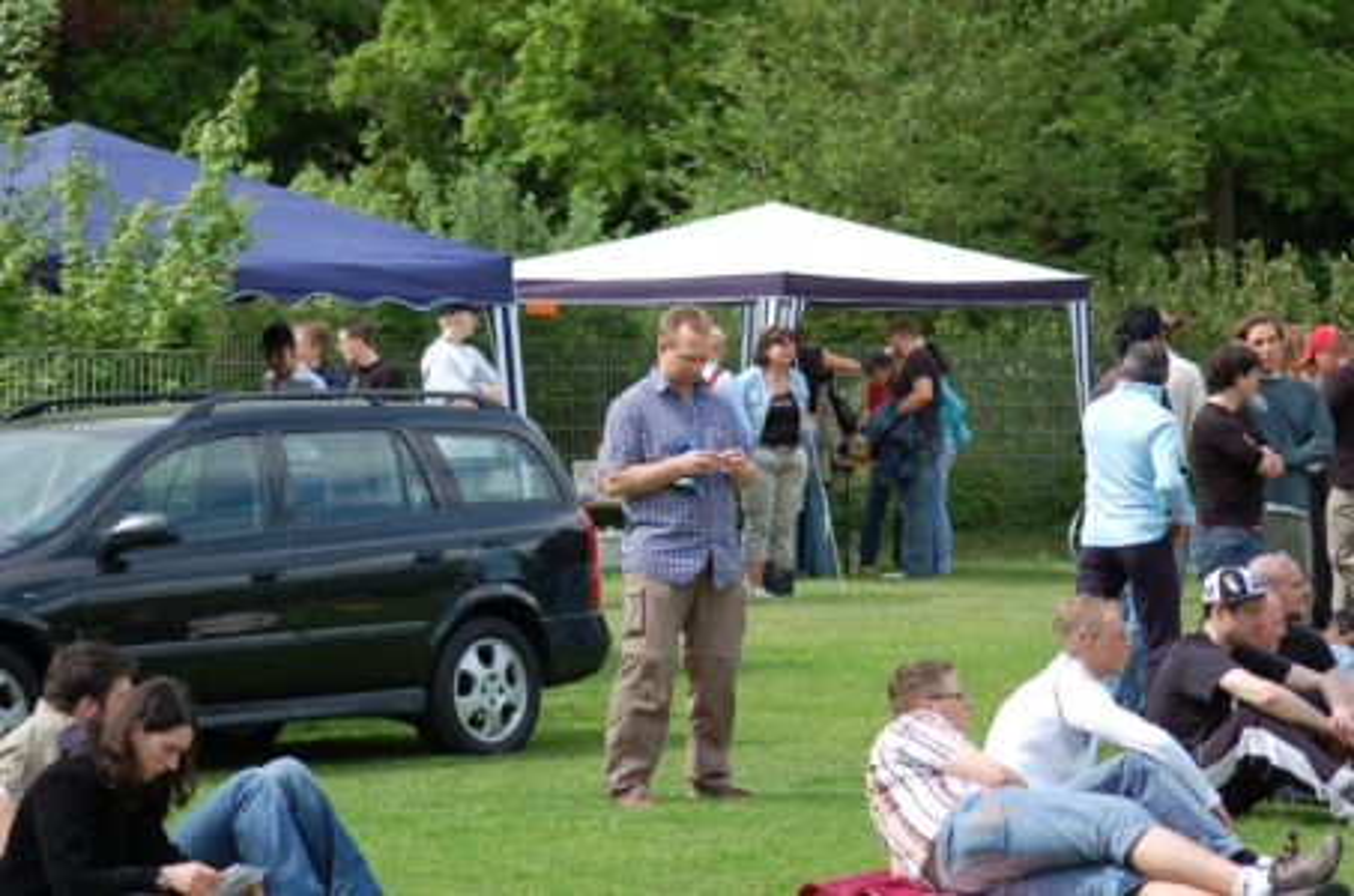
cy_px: 448
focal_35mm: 150
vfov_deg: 9.1
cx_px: 677
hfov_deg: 13.7
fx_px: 5630
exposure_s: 1/1000
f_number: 4.2
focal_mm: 100
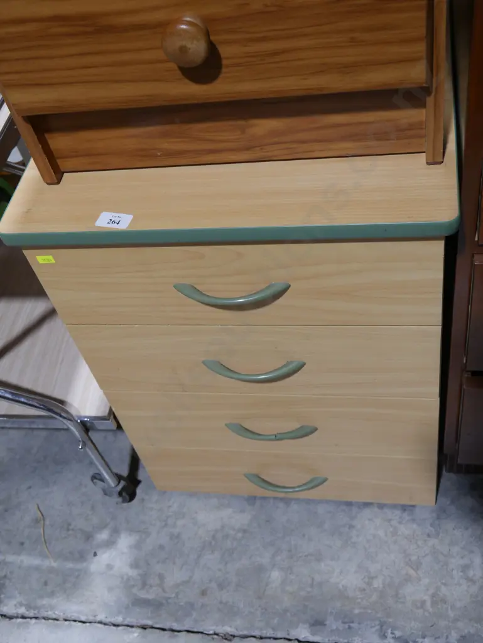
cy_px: 322
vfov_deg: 46.8
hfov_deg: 36.0
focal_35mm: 40
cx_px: 242
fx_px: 744
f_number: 4.5
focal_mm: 20
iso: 400
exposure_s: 1/60
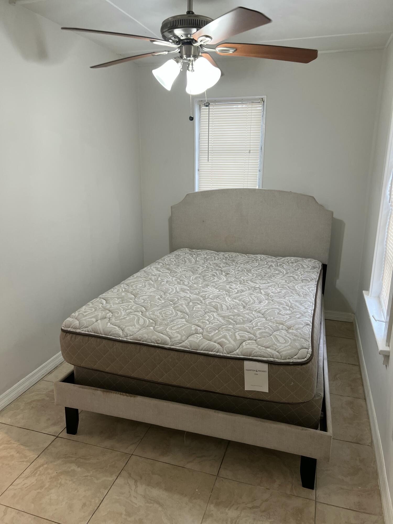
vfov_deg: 67.3
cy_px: 262
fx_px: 394
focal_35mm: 26
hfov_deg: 53.1
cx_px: 196
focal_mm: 5.7
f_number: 1.5
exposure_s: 1/120
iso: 125
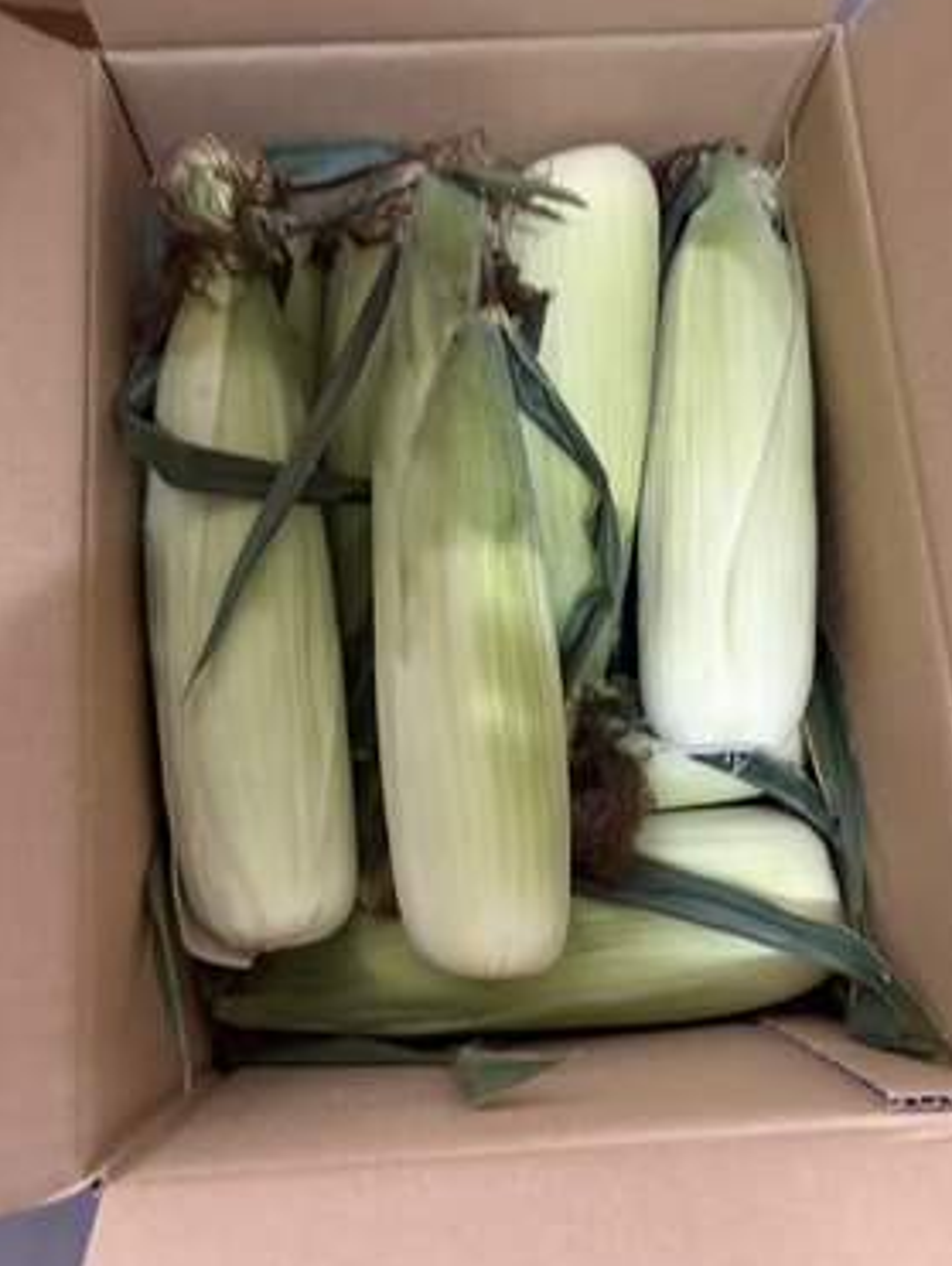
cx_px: 505
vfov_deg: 63.4
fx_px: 1025
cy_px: 624
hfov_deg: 49.8
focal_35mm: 28
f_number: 1.6
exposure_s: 1/33
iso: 640
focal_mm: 5.96
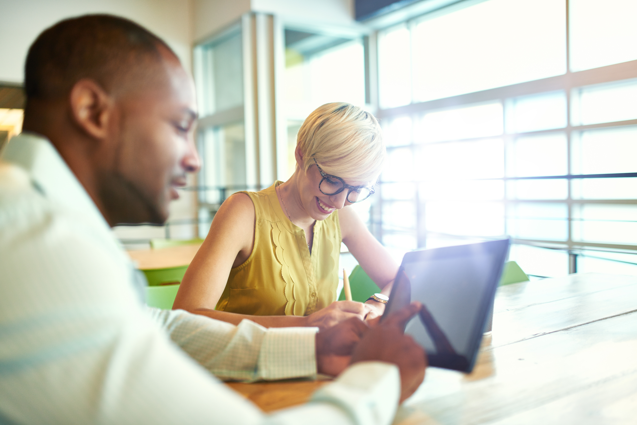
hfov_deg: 54.4
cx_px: 318
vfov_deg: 37.9
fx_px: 619
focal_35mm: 35
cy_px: 212
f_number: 1.8
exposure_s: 1/160
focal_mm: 35
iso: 400
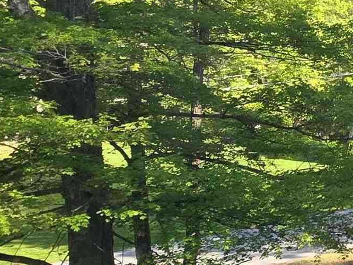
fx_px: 612
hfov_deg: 18.8
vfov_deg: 24.3
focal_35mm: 60
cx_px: 718
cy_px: 87
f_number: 2.2
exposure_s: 1/393
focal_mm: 2.2
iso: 50
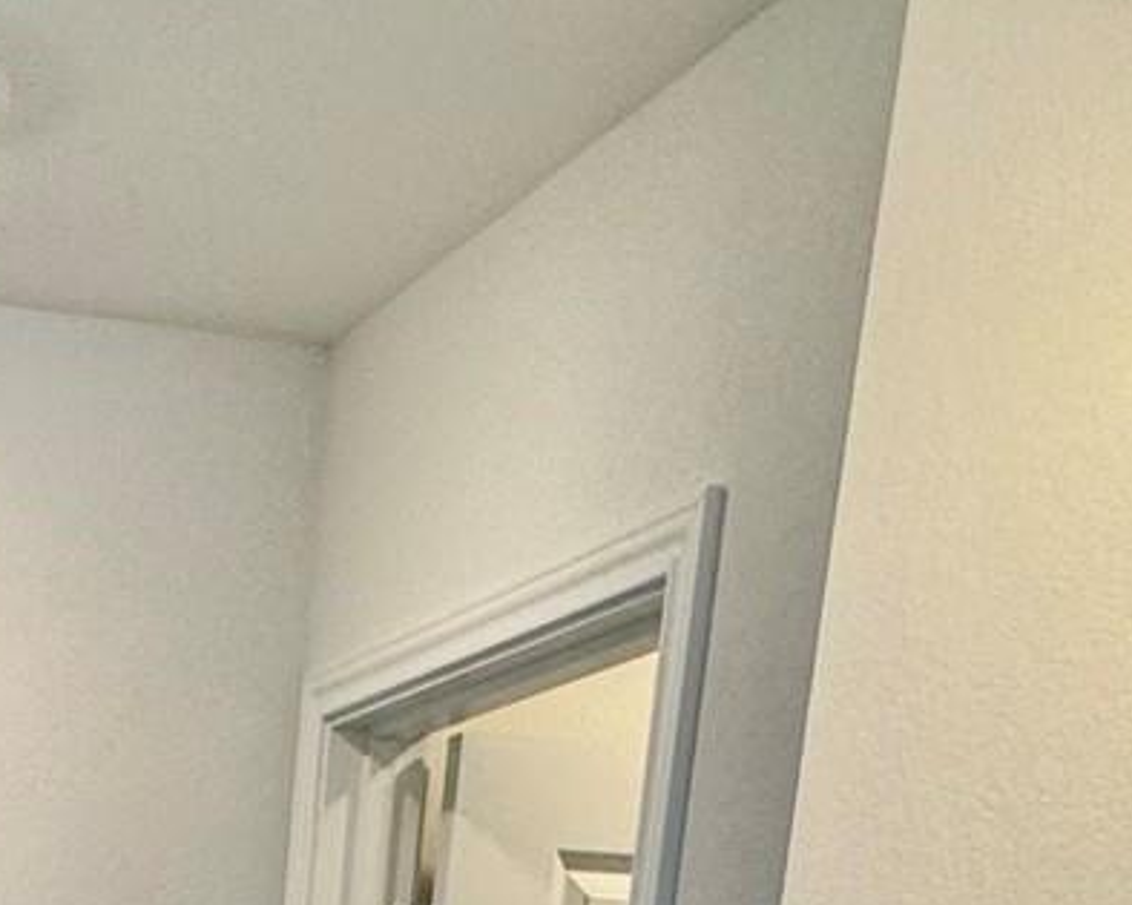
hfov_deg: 24.8
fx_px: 2378
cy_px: 1859
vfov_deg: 16.2
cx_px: -132
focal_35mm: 71
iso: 125
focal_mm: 2.22
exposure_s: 1/120
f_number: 2.2
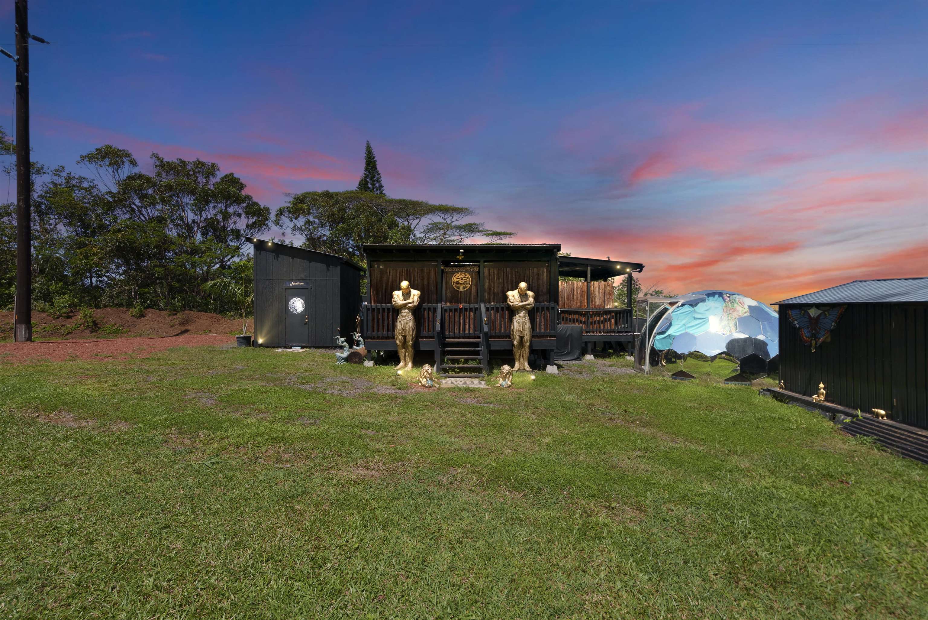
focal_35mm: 16
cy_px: 310
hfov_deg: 96.7
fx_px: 413
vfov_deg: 73.8
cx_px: 464
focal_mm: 16
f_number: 8
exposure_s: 1/200
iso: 100
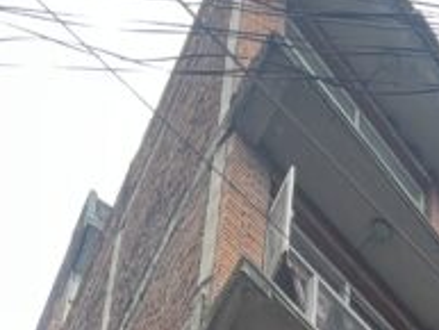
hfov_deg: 24.8
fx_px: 876
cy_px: 956
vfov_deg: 12.0
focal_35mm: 69
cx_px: 557
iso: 32
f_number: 1.8
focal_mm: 1.57
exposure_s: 1/158
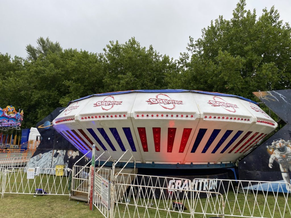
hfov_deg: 67.3
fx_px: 219
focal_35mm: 26
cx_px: 146
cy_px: 109
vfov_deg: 53.1
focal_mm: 4.25
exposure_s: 1/554
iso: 32
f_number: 1.8
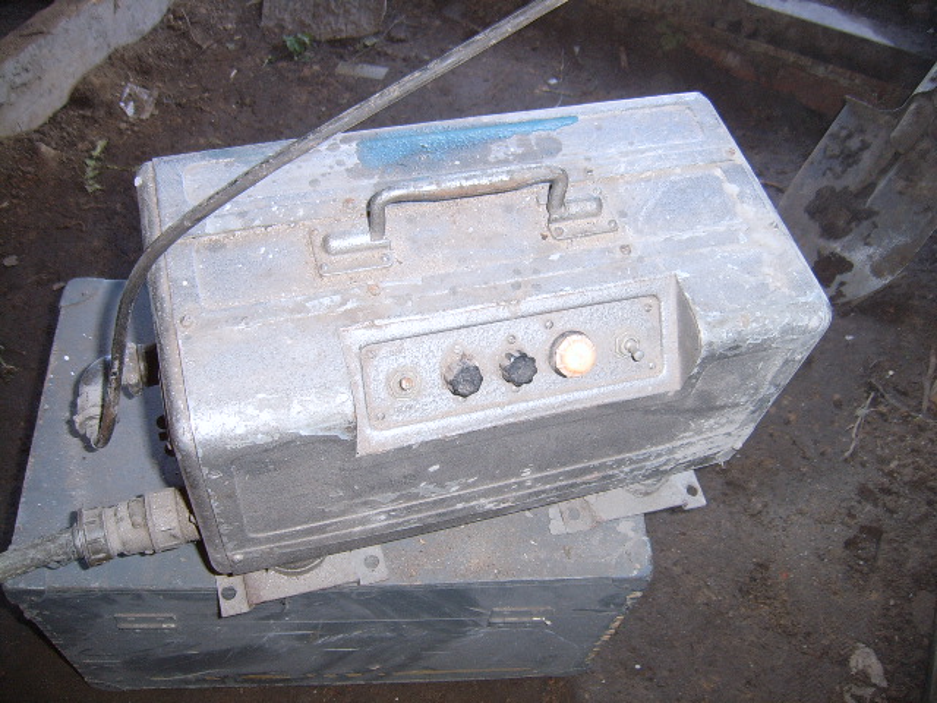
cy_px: 352
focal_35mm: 35
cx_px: 468
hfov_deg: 52.6
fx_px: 947
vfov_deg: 40.7
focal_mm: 5.8
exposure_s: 1/30
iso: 69
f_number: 2.8
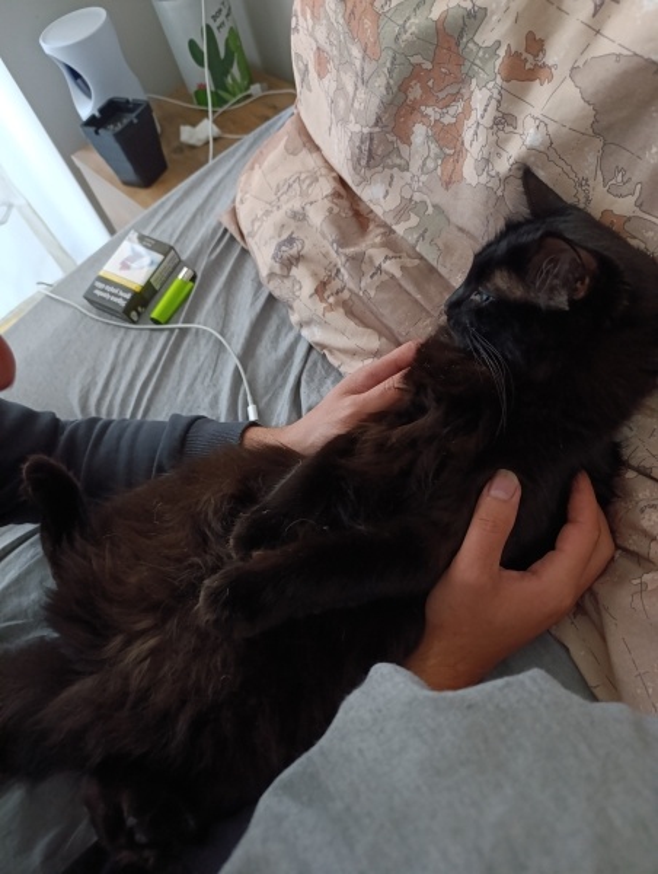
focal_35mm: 23
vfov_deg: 73.8
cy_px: 437
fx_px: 581
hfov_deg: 59.0
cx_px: 329
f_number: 1.6
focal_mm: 6.14
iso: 2000
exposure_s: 1/25
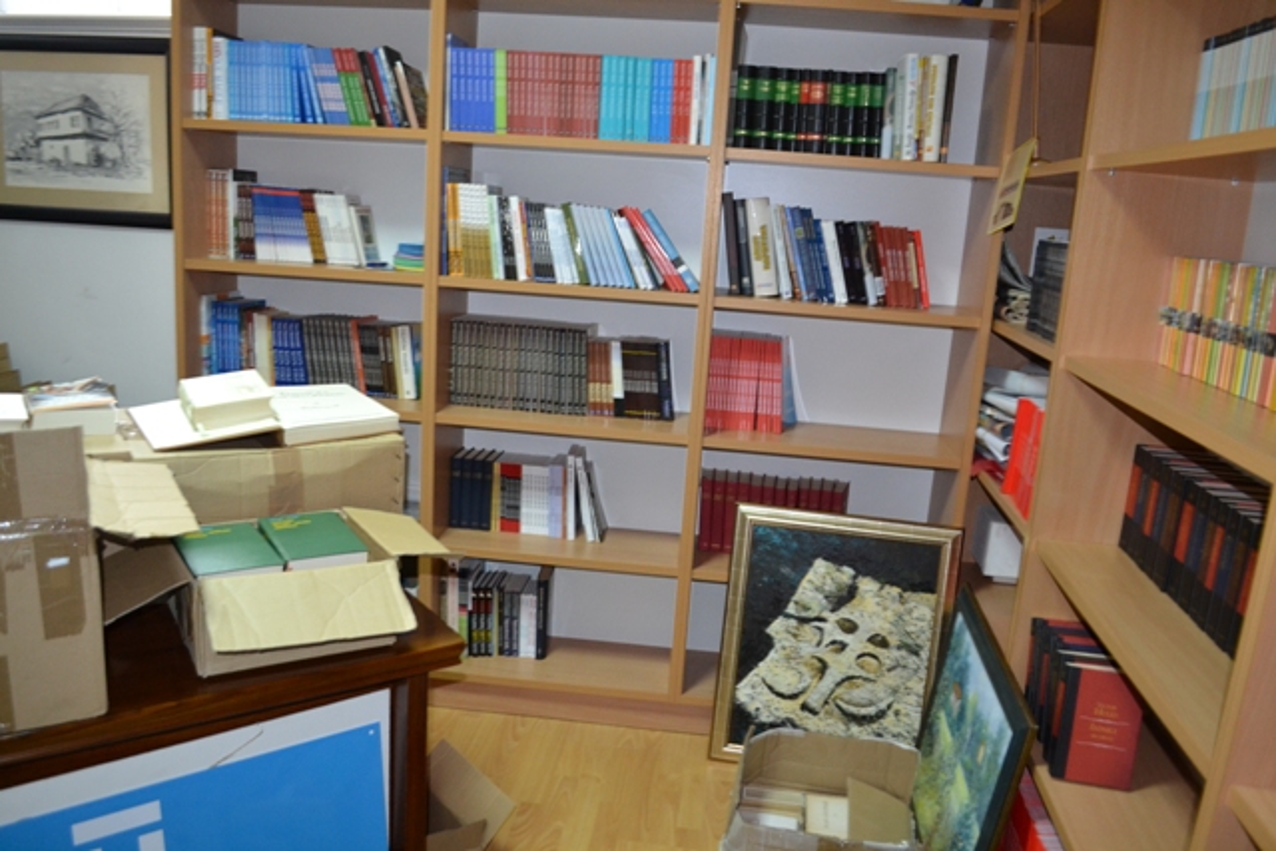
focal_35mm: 27
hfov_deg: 67.4
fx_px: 957
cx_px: 638
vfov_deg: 48.0
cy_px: 426
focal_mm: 18
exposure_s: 1/60
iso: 1400
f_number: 3.5
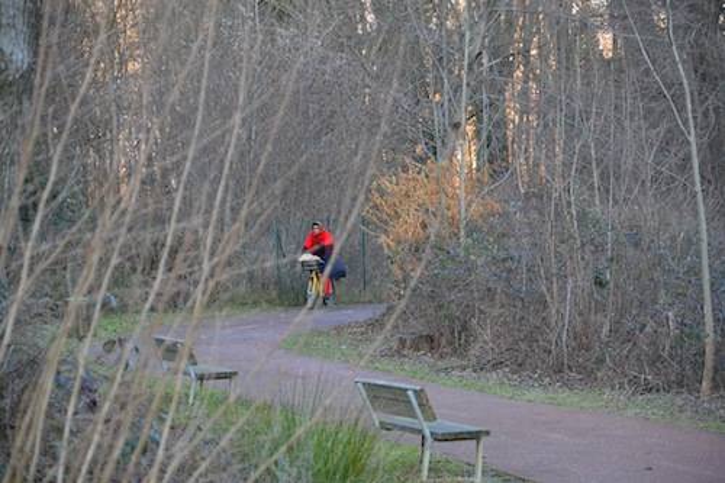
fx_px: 3171
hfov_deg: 13.0
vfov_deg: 8.7
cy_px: 242
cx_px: 362
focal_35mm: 158
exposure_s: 1/400
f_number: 5.6
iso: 3200
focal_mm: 105
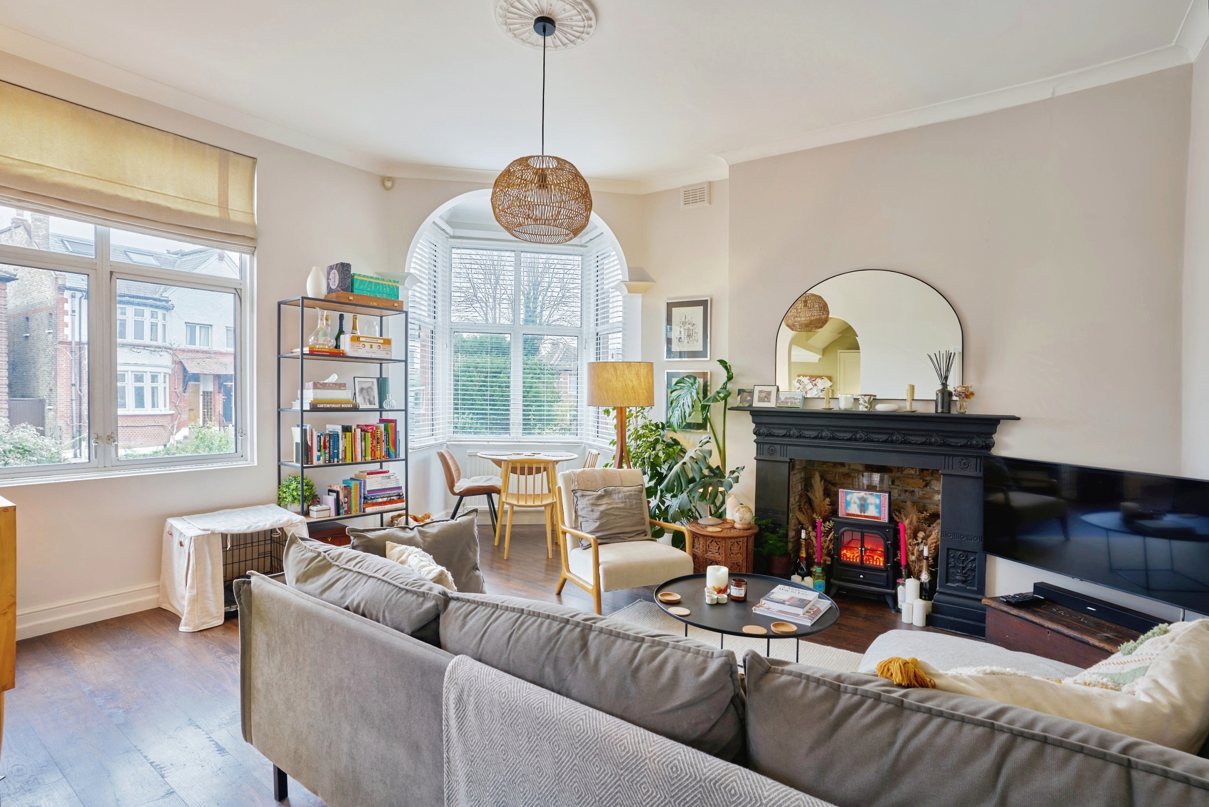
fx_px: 571
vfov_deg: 70.5
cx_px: 604
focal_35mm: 17
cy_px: 404
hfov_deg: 93.3
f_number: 8
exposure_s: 1/1.25
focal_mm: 17
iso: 160
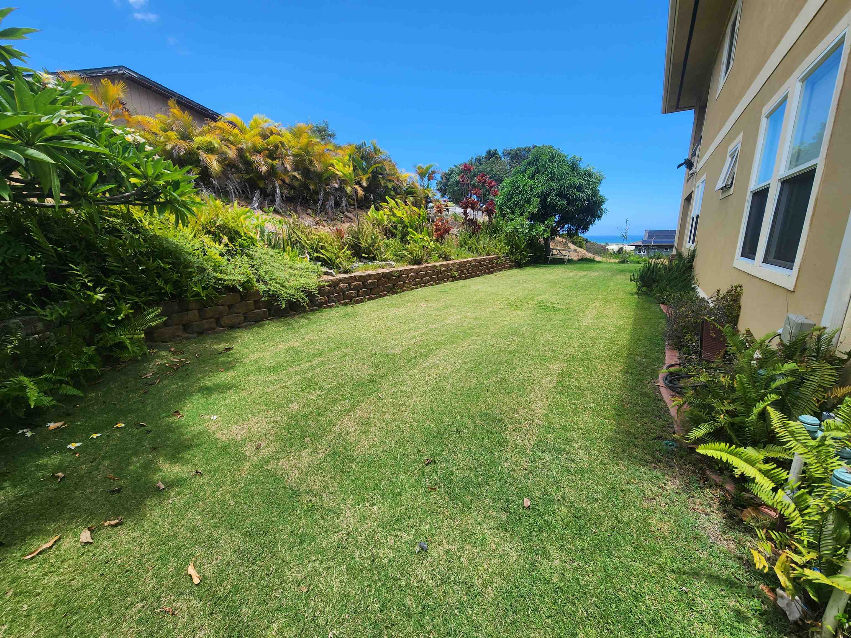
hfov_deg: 106.2
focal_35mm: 13
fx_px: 320
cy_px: 319
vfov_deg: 89.9
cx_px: 426
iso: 50
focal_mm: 2.2
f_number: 2.2
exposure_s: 1/1215
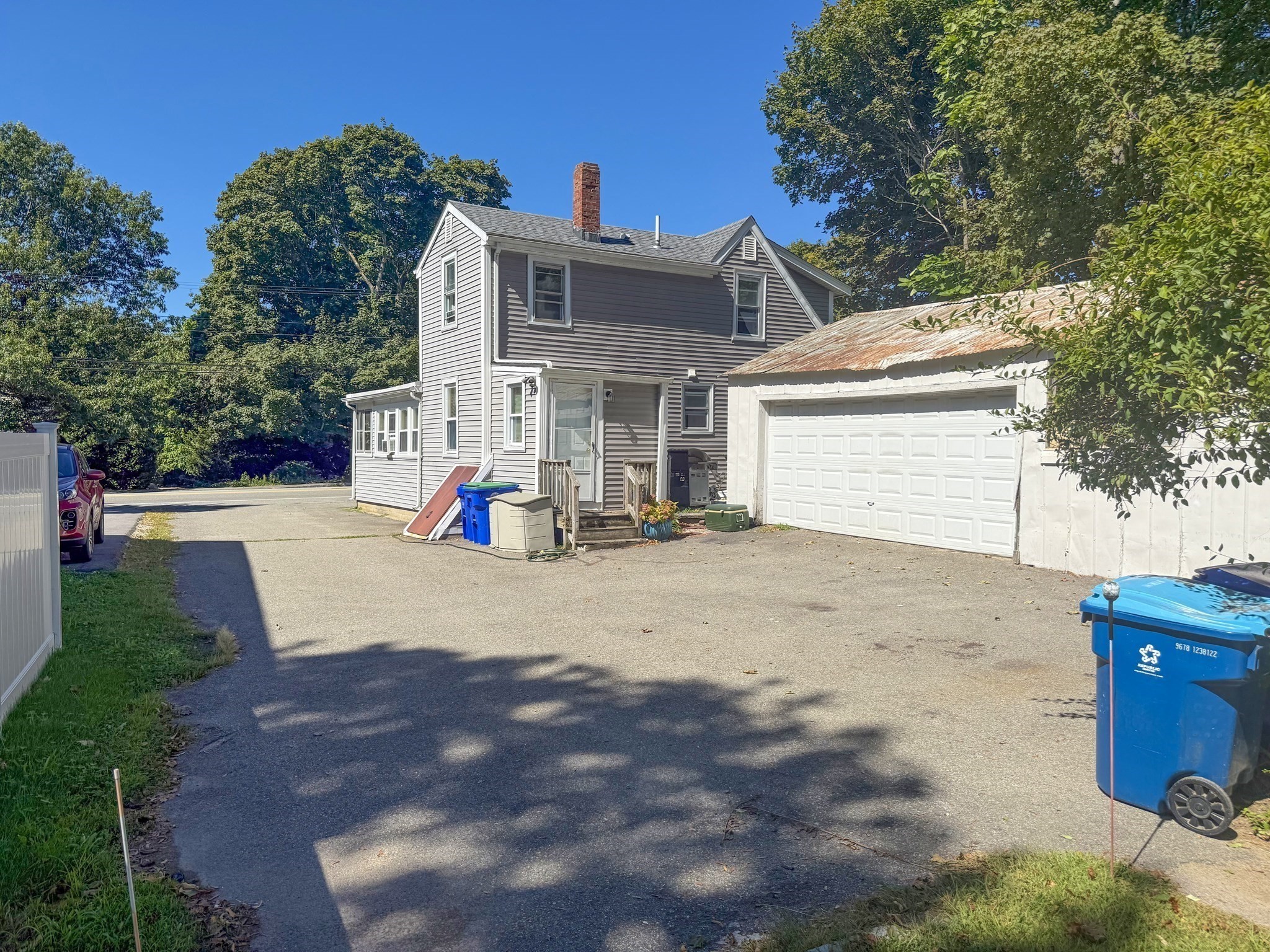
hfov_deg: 71.6
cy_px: 476
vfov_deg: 56.8
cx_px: 635
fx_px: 881
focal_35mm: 24
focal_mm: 6.76
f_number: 1.78
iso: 80
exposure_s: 1/4975
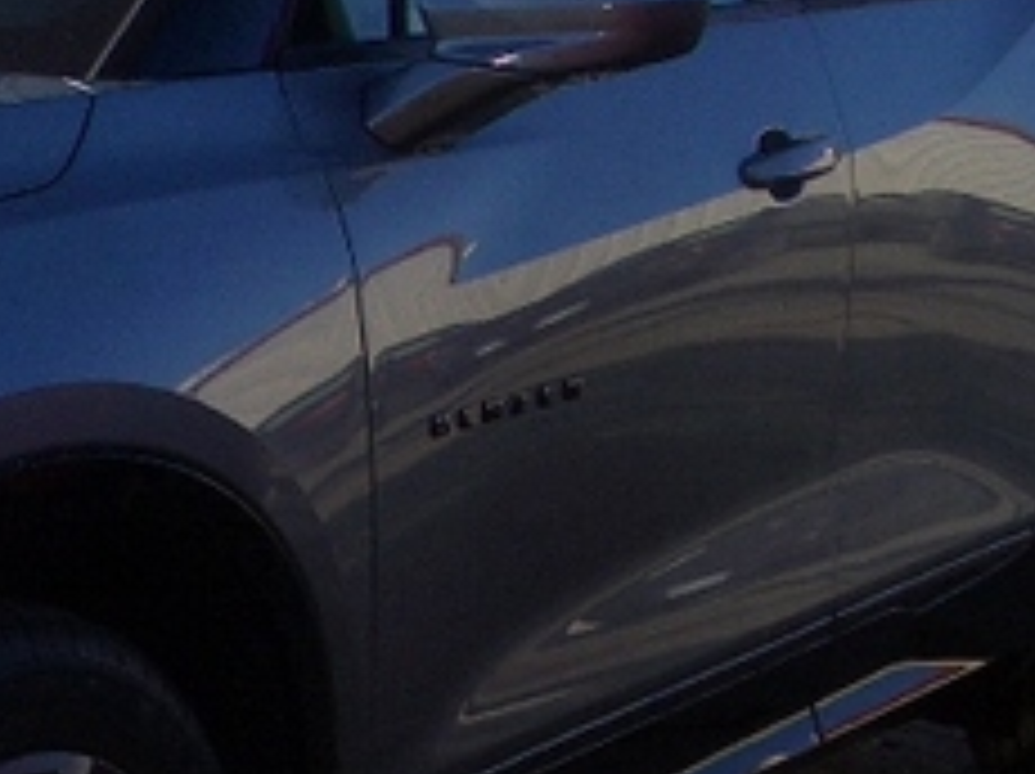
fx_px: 3644
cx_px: 108
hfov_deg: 16.0
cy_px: 531
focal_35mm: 122
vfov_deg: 12.1
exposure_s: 1/320
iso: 50
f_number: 2.6
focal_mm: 5.8
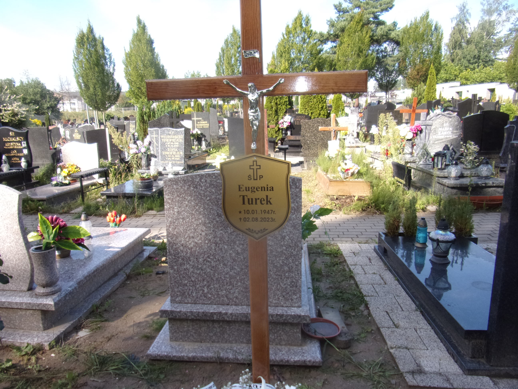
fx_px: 359
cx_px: 259
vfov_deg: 56.8
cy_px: 194
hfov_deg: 71.6
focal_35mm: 24
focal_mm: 4.3
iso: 80
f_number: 3.3
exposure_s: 1/280
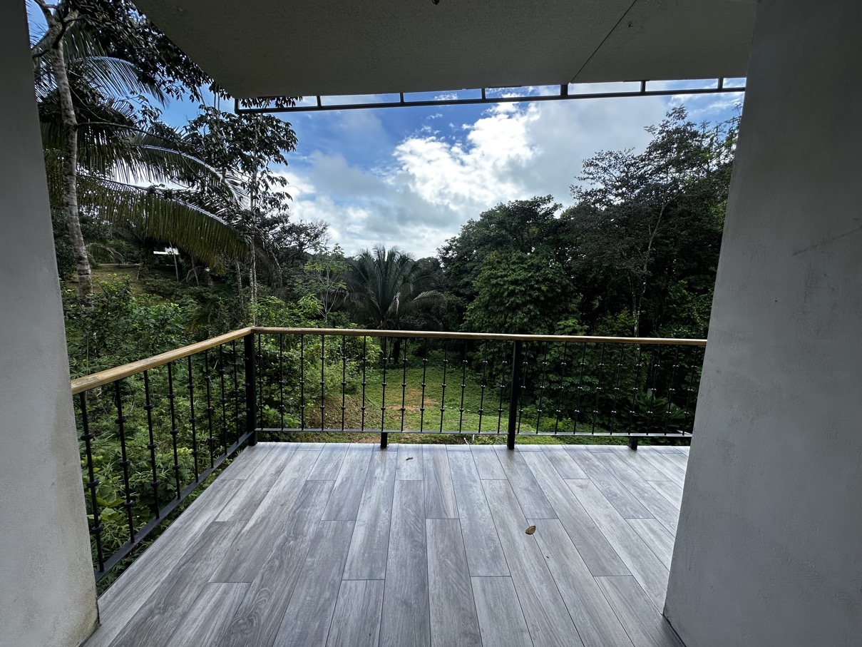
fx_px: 349
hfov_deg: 102.1
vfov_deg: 85.7
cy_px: 324
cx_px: 431
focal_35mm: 14
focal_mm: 2.22
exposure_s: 1/399
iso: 40
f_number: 2.2
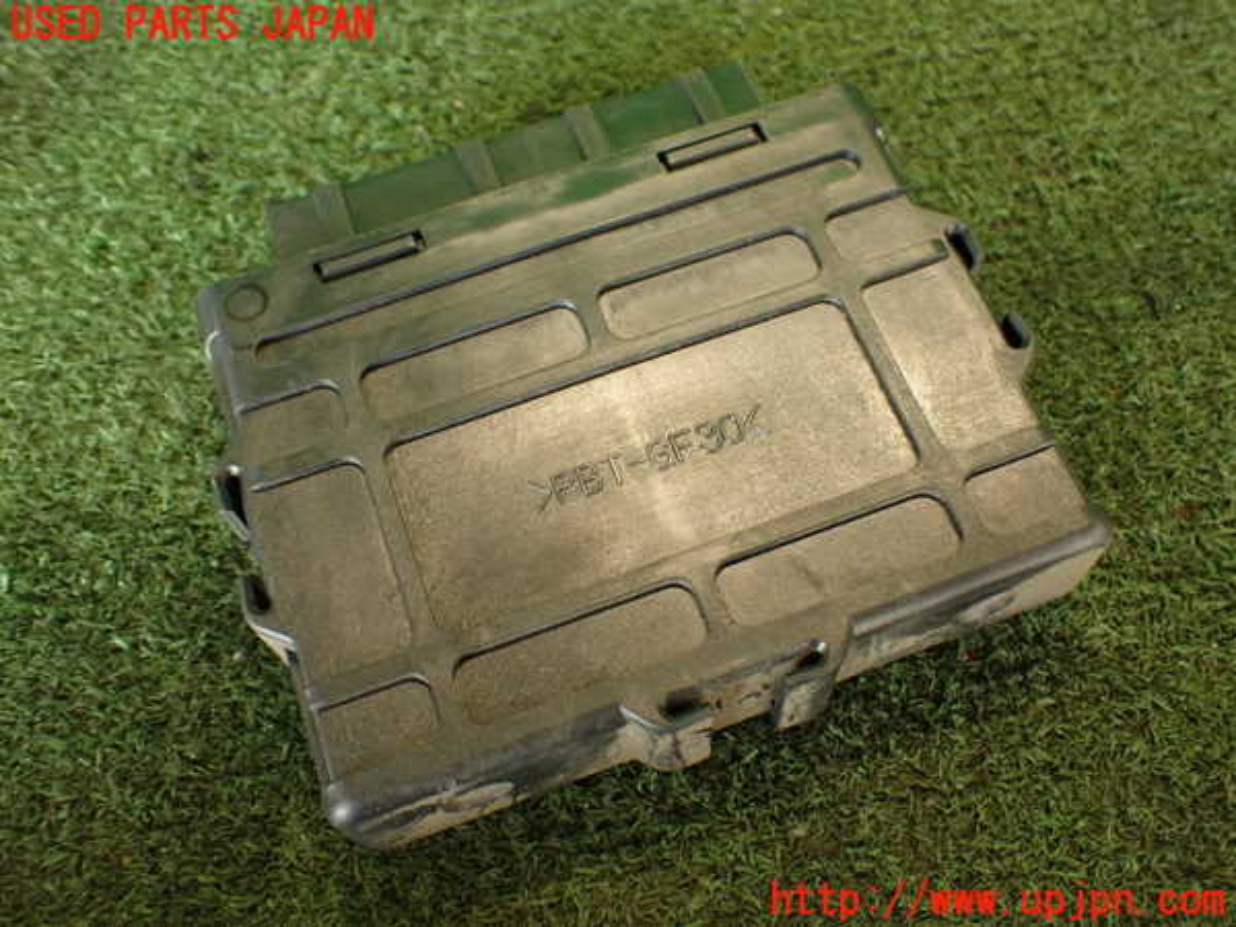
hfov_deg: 51.4
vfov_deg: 39.7
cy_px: 464
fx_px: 1285
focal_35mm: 36
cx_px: 618
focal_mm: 6.37
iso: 250
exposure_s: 1/40
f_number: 2.5
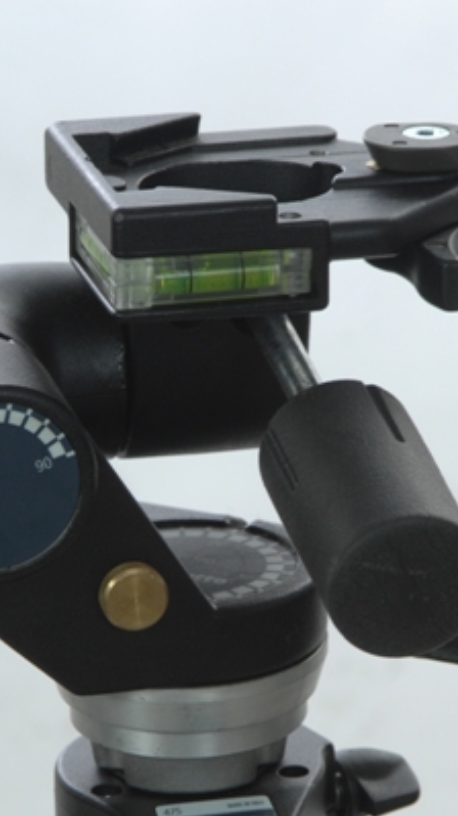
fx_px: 6208
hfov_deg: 4.2
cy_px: 620
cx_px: 147
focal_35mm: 287
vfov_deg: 7.5
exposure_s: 1/125
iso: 100
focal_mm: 85
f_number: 8
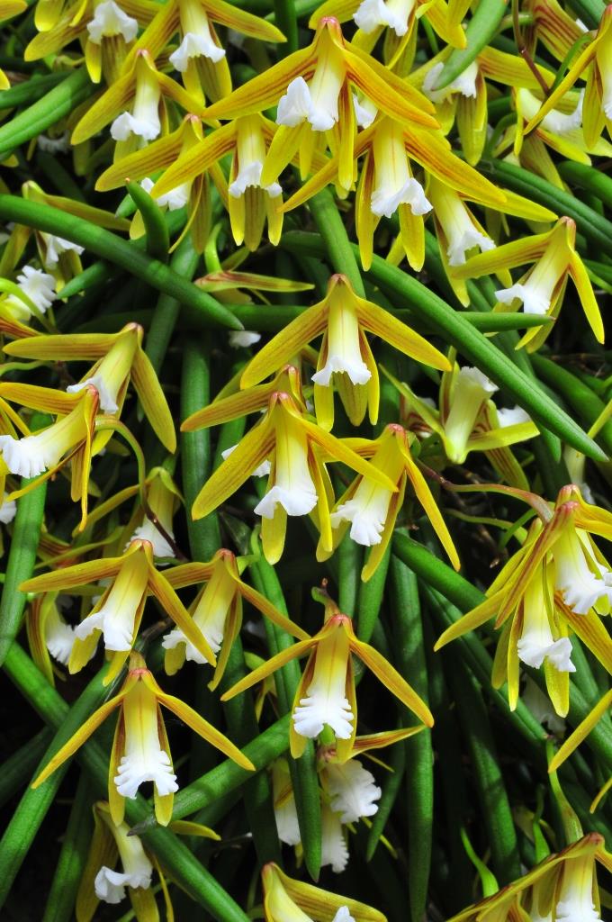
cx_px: 306
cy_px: 461
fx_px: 1342
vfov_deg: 37.9
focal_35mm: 52
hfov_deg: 25.7
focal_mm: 35
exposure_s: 1/50
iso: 400
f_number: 25
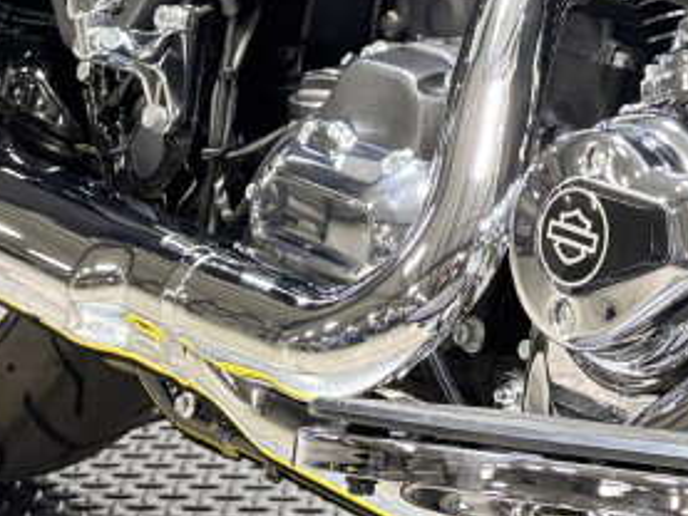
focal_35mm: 100
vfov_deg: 14.0
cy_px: -213
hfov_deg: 19.4
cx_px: 570
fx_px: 1988
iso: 80
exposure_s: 1/120
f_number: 1.6
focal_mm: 5.96
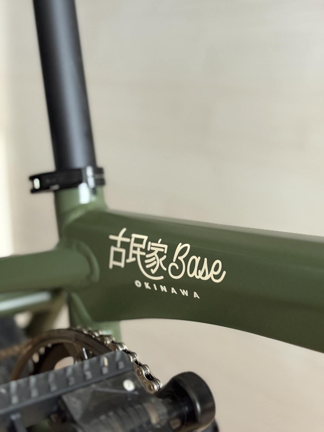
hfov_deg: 28.0
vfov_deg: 36.8
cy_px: 216
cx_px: 162
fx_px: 649
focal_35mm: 52
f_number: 1.6
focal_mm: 5.96
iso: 400
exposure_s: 1/30
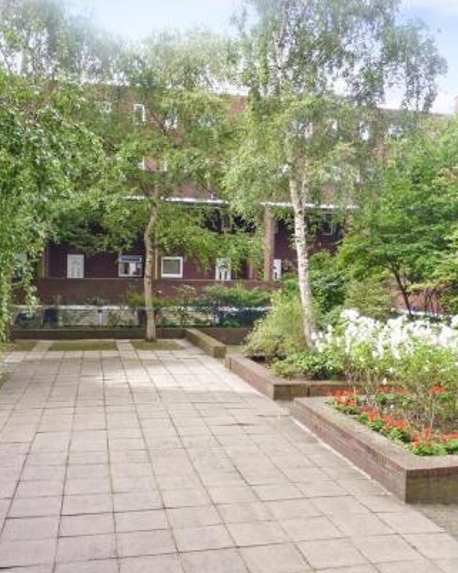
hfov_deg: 43.3
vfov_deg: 52.8
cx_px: 225
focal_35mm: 34
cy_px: 309
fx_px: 577
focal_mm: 4.3
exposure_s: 1/80
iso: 100
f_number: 3.3
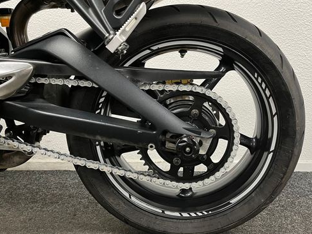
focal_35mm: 34
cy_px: 110
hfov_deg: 53.9
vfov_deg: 41.8
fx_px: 307
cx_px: 170
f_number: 1.6
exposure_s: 1/50
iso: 200
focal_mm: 5.1
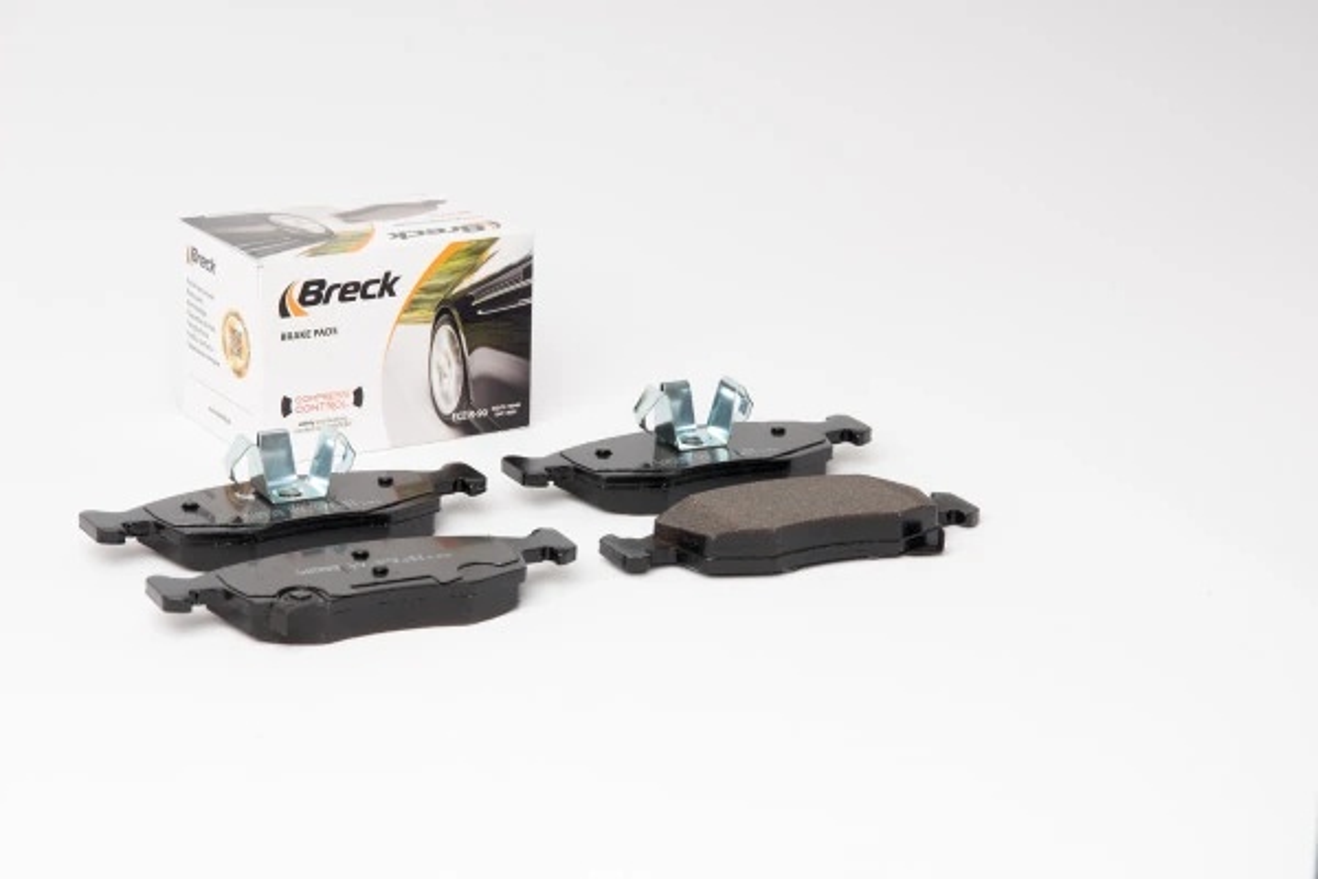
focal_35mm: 90
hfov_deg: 22.6
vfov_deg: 15.2
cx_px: 659
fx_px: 3295
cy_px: 440
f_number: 11
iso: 100
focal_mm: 60
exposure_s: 1/200
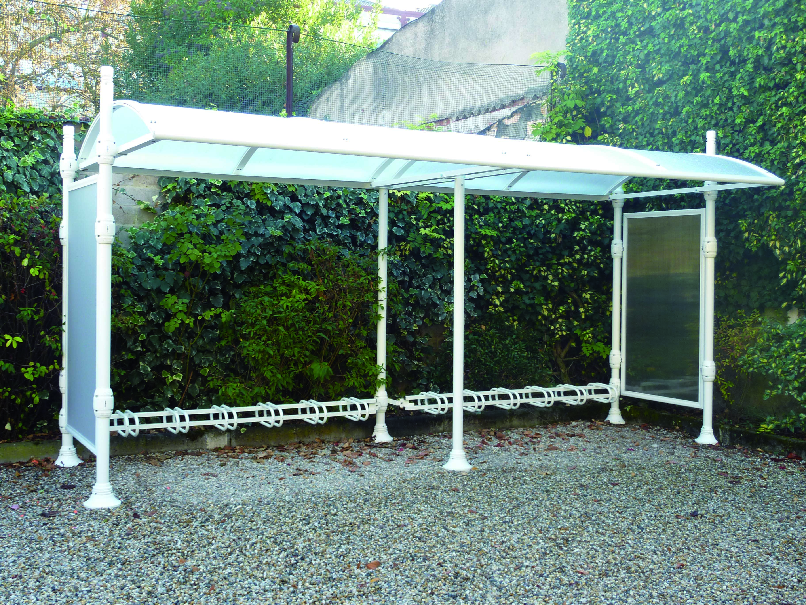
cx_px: 403
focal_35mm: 42
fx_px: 978
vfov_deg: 34.3
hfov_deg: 44.8
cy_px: 302
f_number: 3.7
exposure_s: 1/40
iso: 80
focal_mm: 6.9
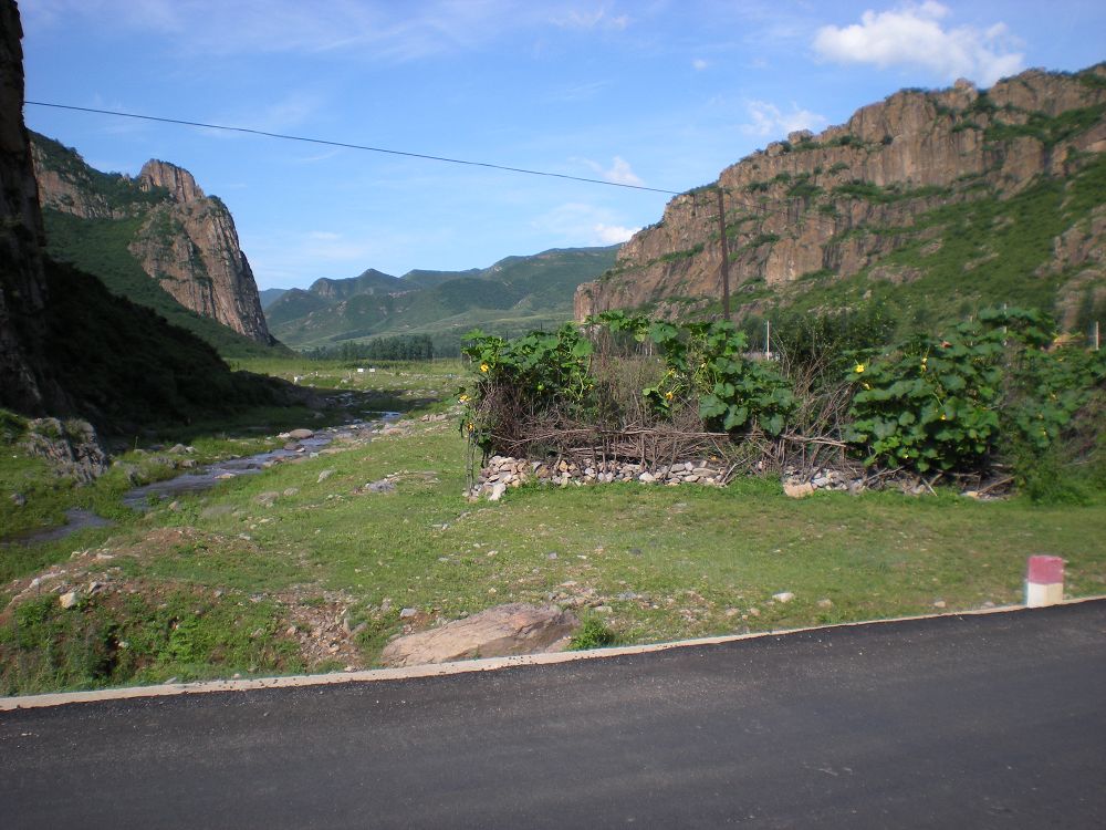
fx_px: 1214
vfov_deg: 37.7
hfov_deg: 49.0
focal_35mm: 38
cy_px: 415
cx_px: 553
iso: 64
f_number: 4.6
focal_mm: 6.3
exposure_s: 1/380
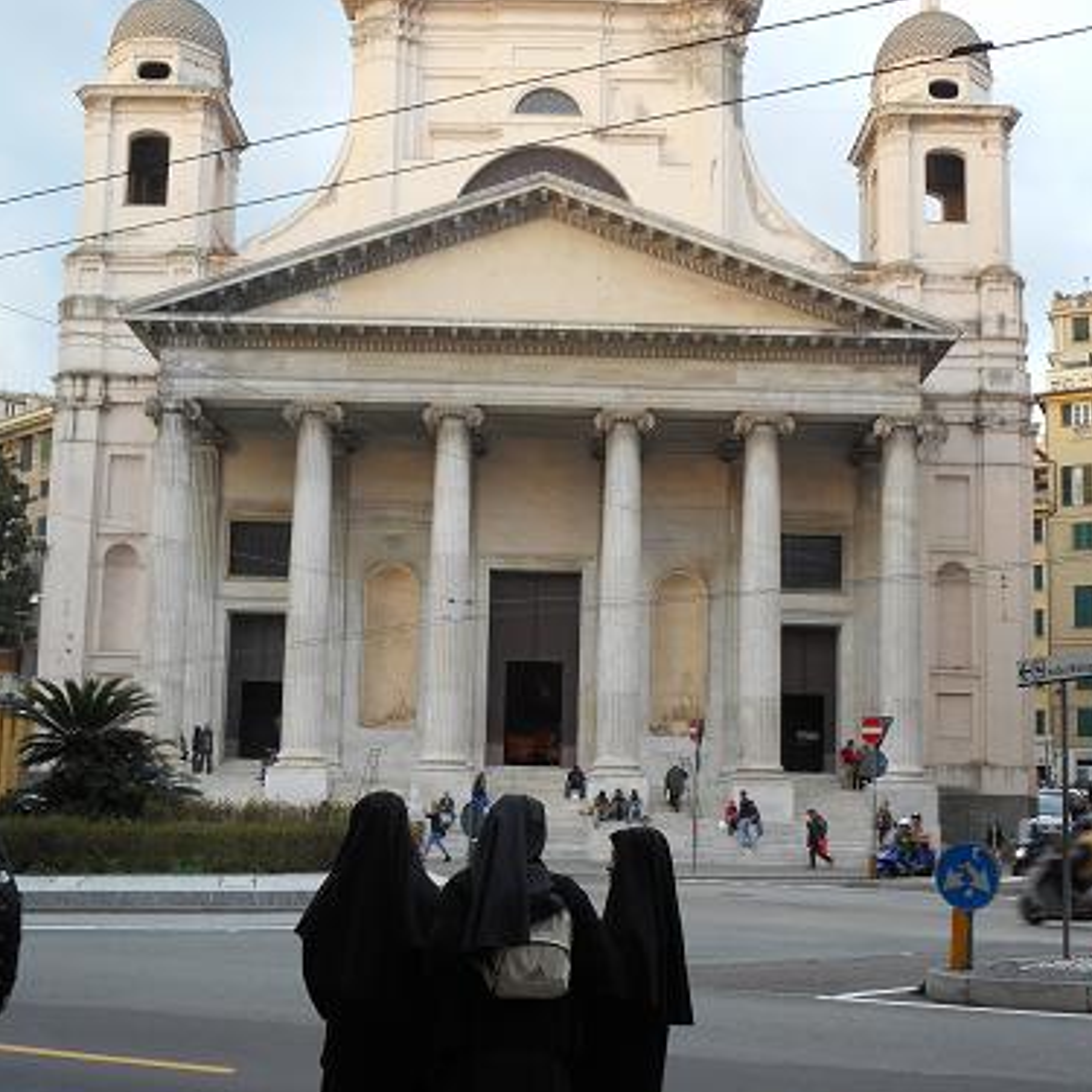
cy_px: 625
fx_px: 1677
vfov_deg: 36.0
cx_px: 550
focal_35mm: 47
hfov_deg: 36.1
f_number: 4.5
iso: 100
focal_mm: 6.9
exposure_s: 1/30
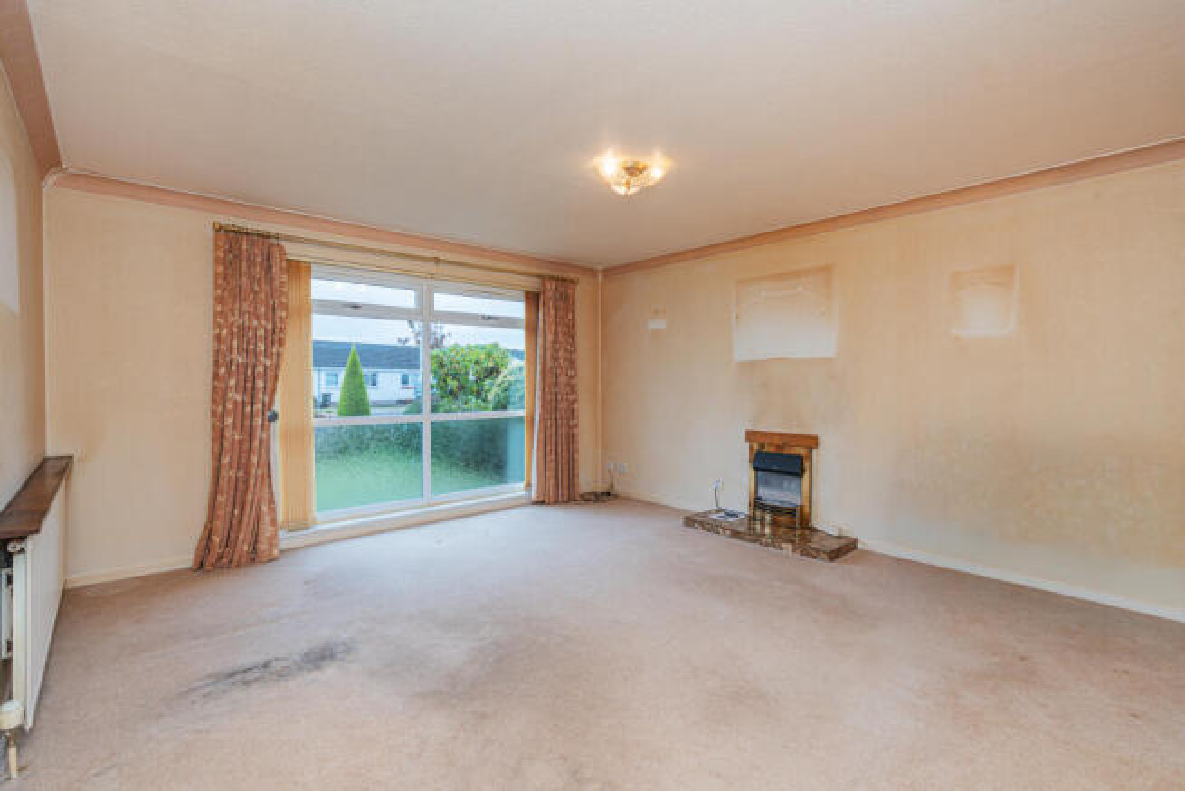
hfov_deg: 96.7
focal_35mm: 16
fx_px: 527
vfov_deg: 73.8
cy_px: 396
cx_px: 592
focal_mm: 16
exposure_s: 1/60
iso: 250
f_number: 9
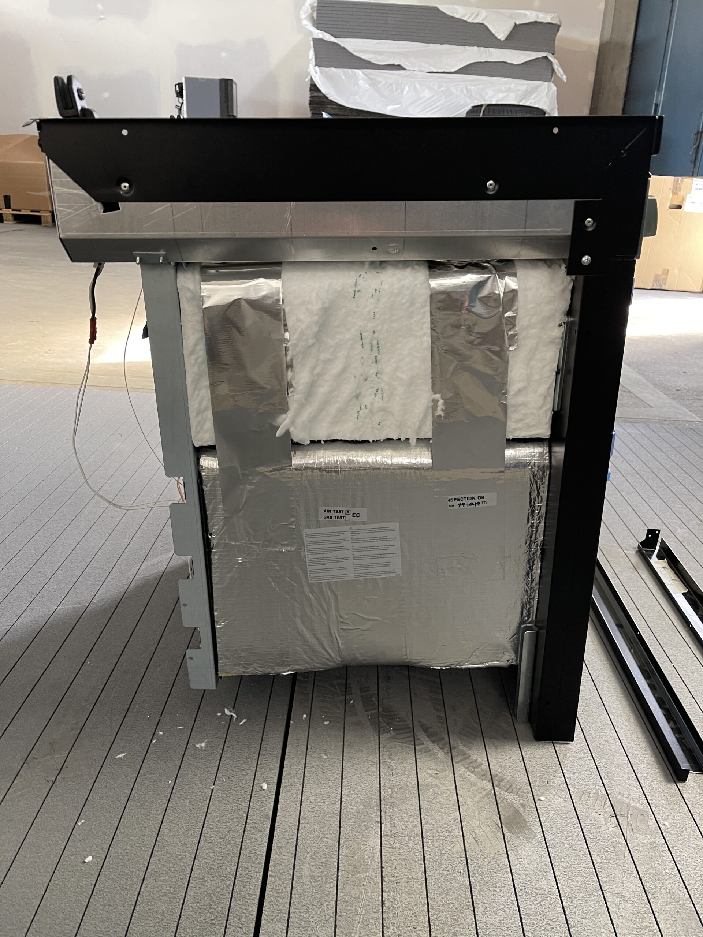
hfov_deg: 53.1
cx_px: 352
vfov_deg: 67.3
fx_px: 704
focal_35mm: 26
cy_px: 468
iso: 320
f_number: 1.6
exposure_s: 1/50
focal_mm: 5.1
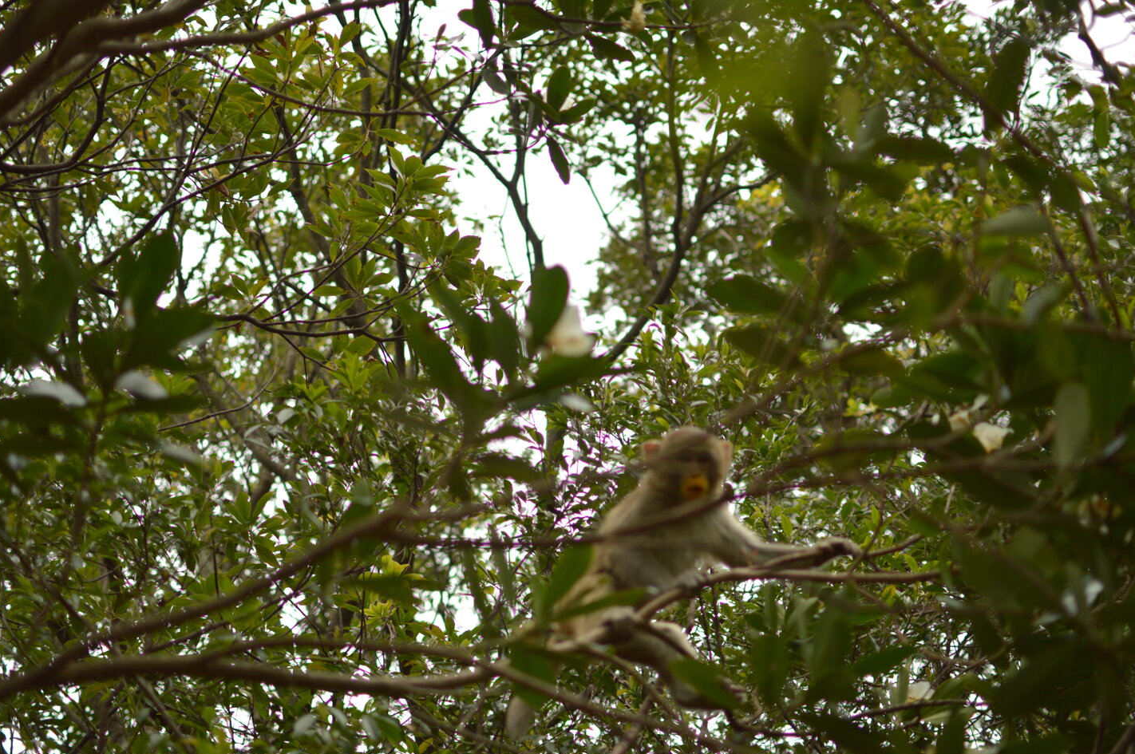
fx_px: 1749
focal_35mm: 56
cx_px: 567
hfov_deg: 36.0
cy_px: 393
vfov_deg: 24.3
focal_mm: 35
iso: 100
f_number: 1.8
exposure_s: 1/1250
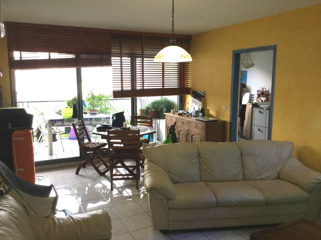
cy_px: 120
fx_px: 287
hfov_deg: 58.4
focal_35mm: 31
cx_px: 160
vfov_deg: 45.4
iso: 40
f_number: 2.4
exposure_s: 1/33
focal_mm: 3.3
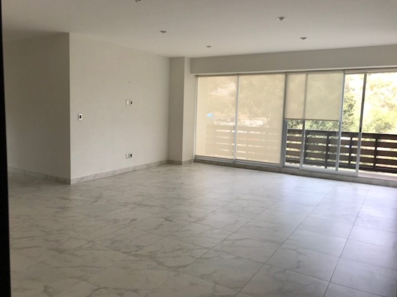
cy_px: 149
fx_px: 333
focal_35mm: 29
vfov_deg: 48.2
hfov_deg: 61.6
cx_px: 192
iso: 20
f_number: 1.8
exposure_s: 1/157
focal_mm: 3.99
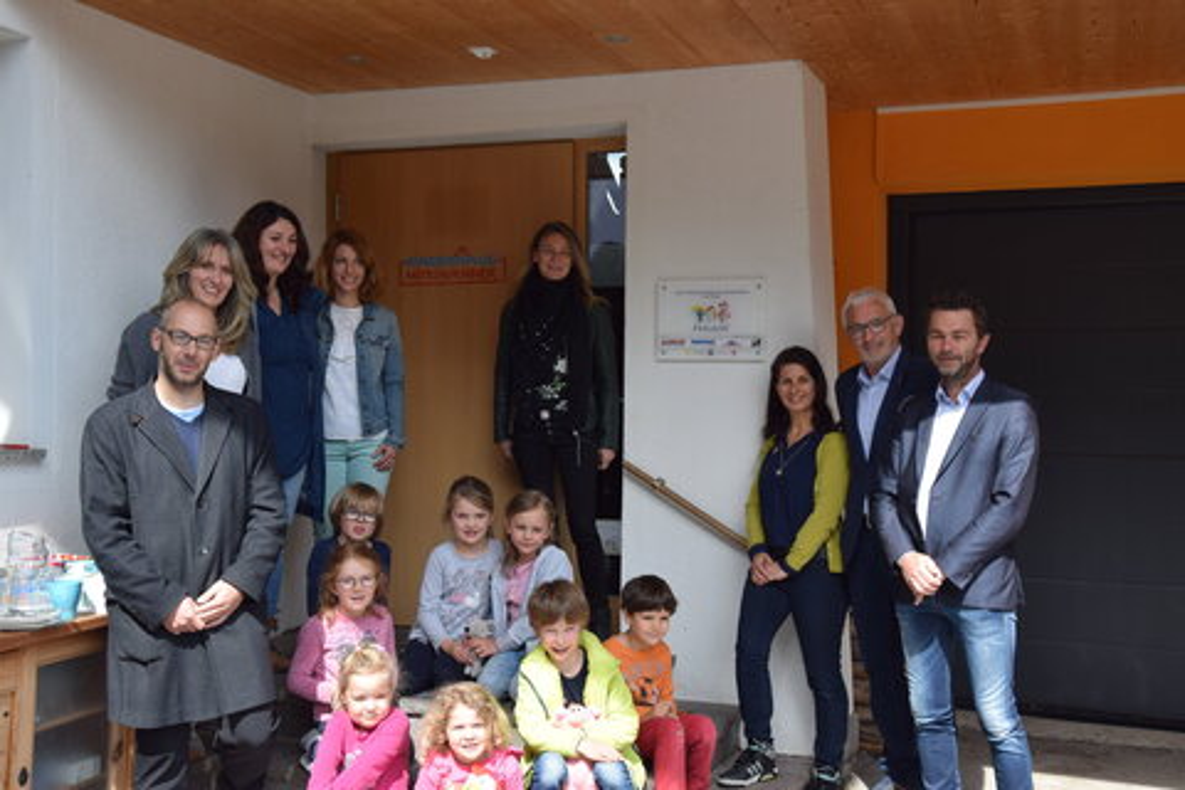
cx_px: 592
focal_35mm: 42
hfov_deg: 46.4
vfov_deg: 31.9
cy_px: 395
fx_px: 1382
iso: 220
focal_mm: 28
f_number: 8
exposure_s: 1/250
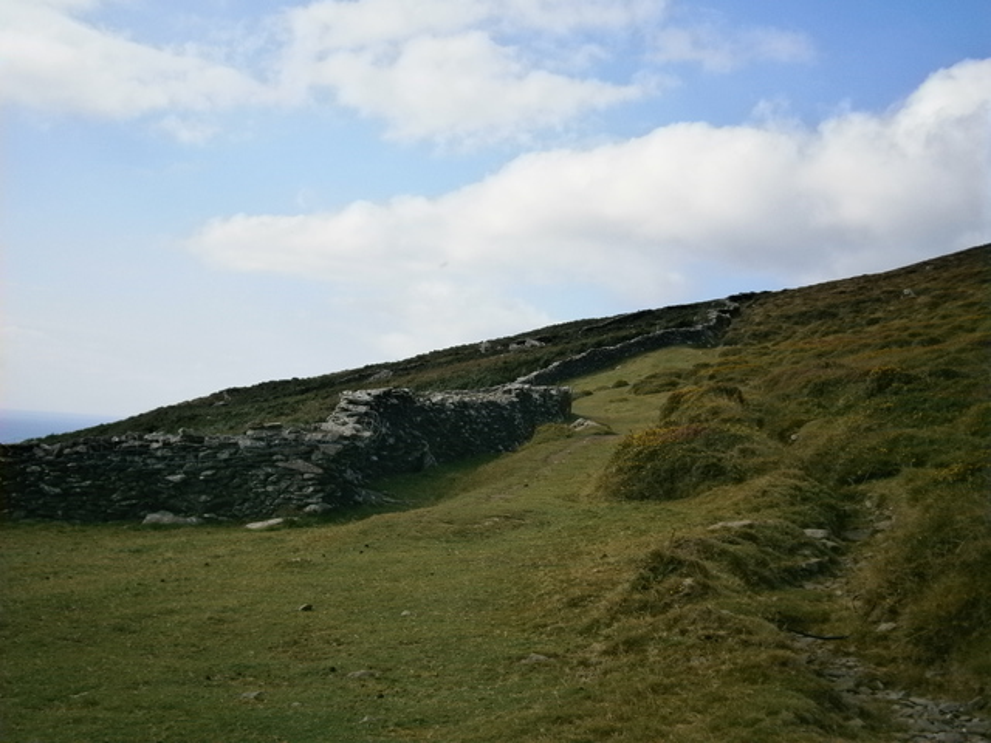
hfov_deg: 40.4
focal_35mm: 47
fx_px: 1346
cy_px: 372
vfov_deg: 30.9
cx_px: 496
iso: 80
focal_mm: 8.3
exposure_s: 1/160
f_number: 9.7
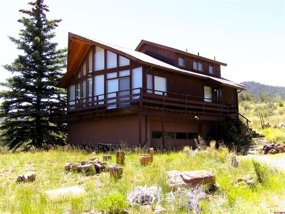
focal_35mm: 39
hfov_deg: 47.9
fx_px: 321
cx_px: 142
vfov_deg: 36.8
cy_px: 107
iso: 100
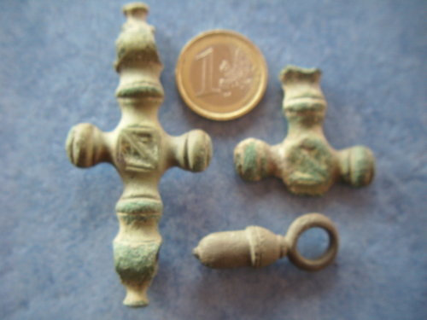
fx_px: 382
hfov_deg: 58.4
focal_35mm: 31
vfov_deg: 45.4
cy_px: 160
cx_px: 214
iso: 100
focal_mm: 6.2
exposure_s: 1/60
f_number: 2.8
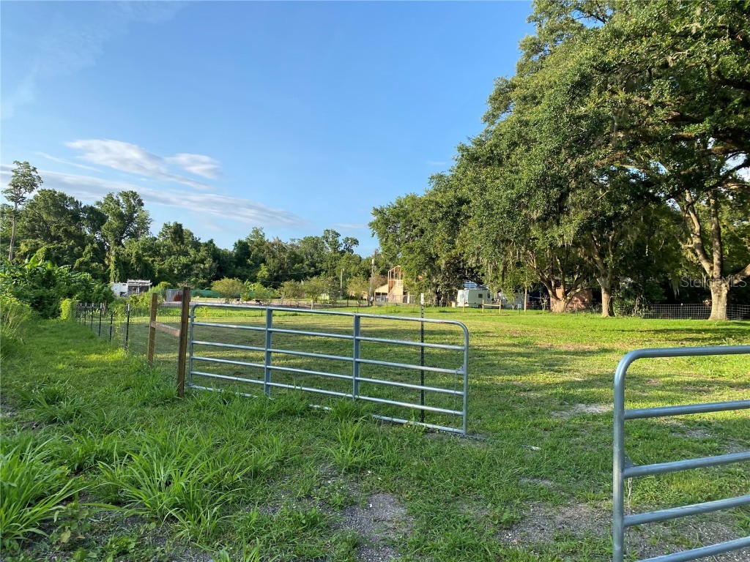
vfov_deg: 53.1
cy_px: 281
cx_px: 375
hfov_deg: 67.3
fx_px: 563
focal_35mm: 26
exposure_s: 1/1206
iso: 32
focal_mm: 4.25
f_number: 1.8
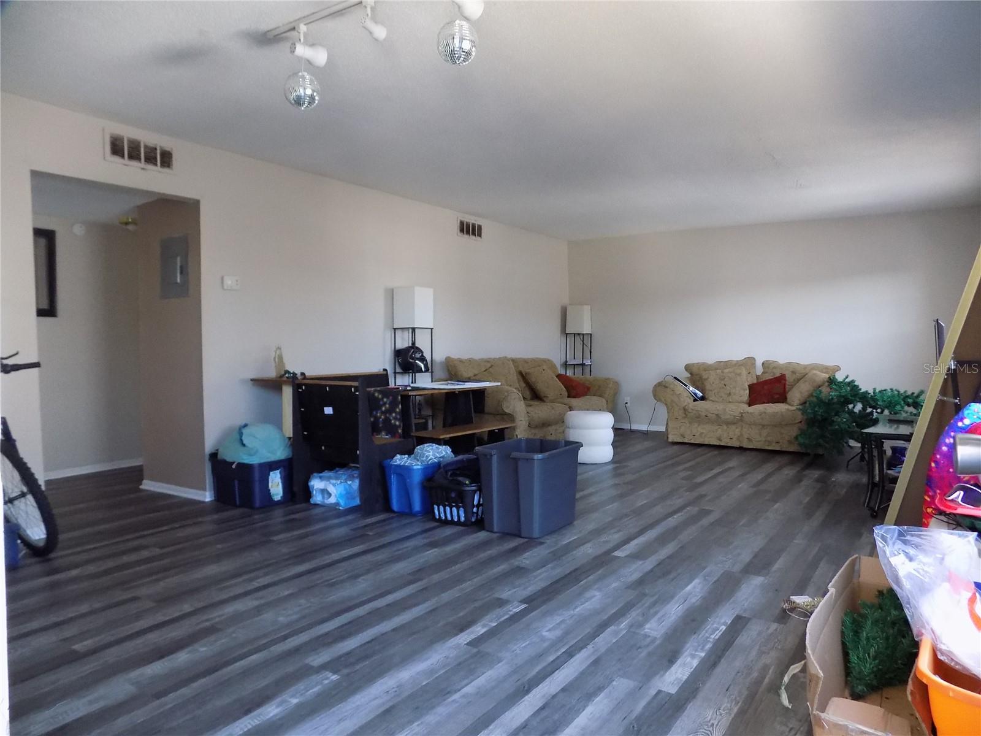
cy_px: 368
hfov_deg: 73.9
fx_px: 652
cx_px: 490
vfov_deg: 58.9
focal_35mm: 23
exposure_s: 1/30
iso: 320
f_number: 3.1
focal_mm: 4
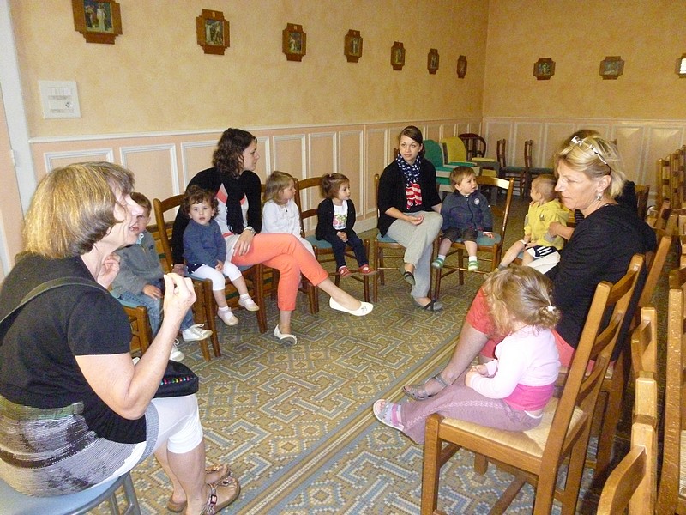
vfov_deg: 54.9
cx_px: 343
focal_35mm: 25
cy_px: 258
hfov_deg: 69.4
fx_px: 495
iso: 1000
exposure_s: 1/60
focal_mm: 4.5
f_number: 3.1
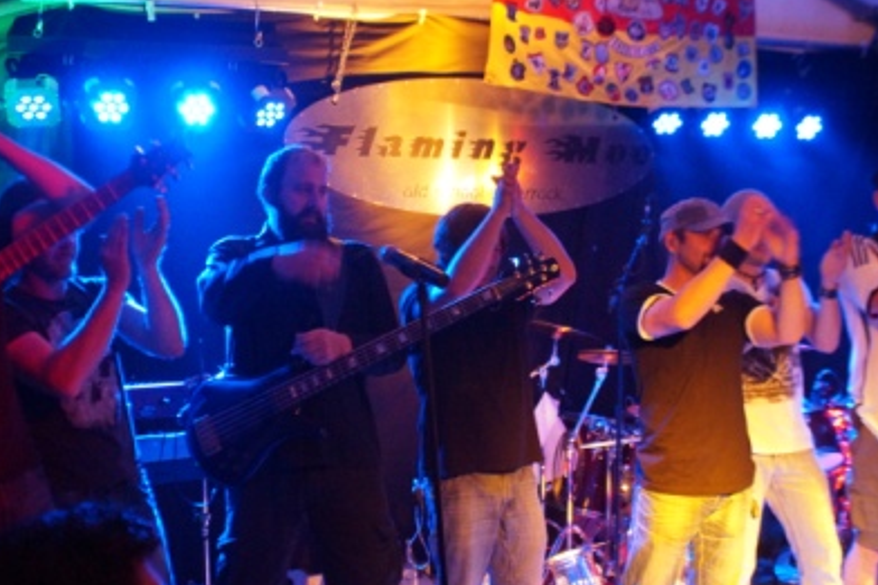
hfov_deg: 41.1
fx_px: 1170
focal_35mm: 48
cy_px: 289
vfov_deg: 28.1
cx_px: 430
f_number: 3.5
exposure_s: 1/50
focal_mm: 28
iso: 3200
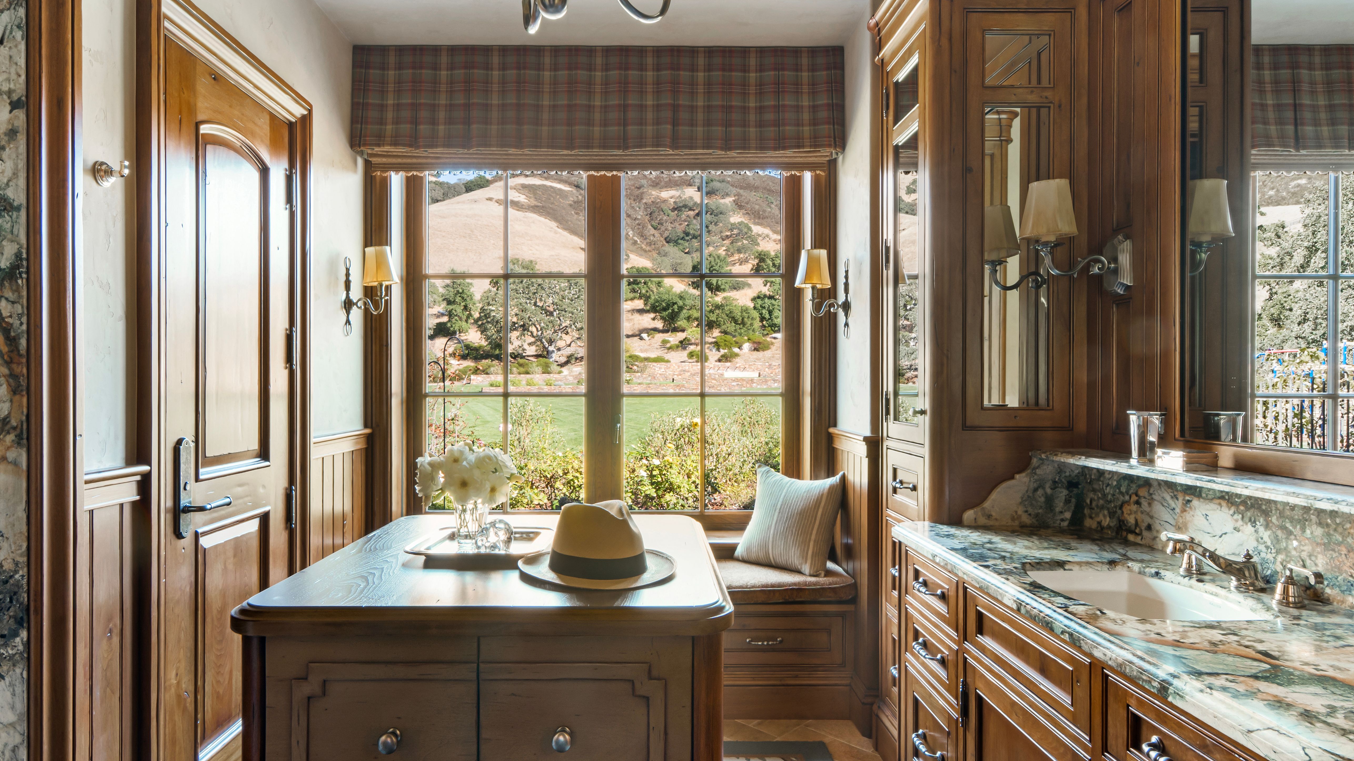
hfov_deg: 86.6
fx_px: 718
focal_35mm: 20
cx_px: 708
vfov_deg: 55.9
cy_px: 386
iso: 200
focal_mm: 14
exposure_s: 3.2
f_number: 16
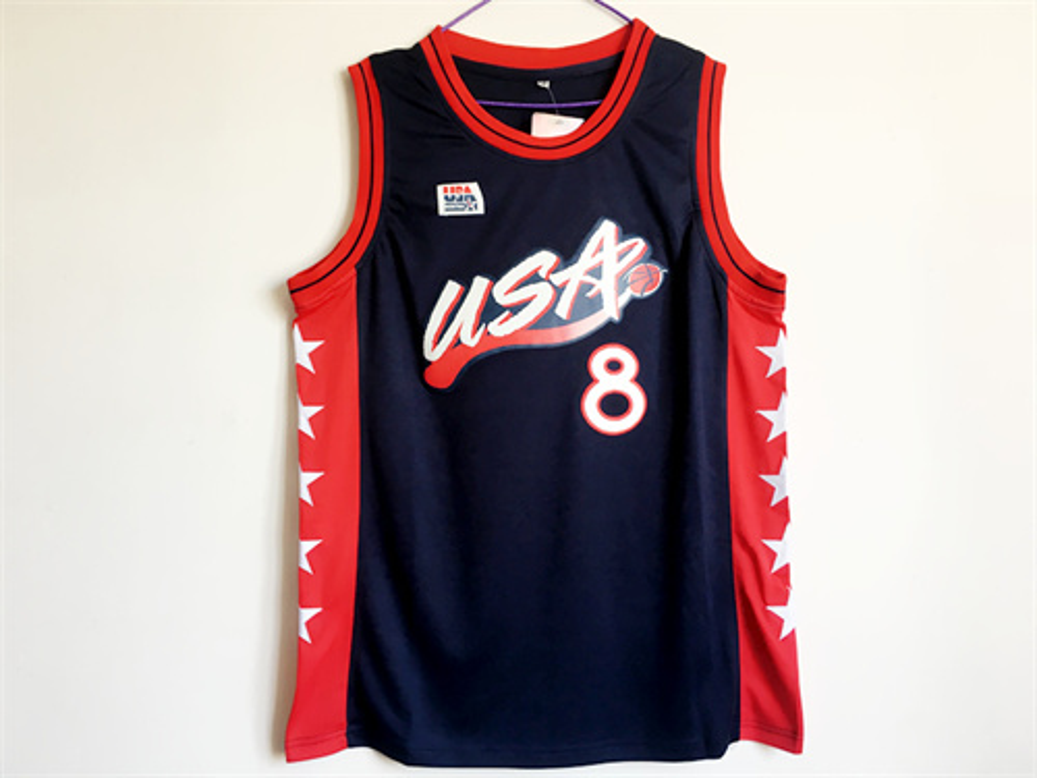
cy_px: 389
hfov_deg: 61.7
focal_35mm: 29
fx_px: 869
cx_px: 518
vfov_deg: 48.2
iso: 40
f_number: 2.2
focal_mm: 4.15
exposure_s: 1/33
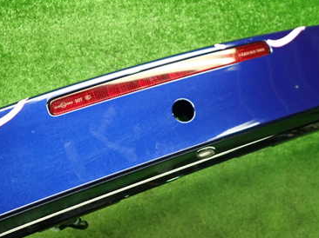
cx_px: 132
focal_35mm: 41
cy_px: 114
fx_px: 378
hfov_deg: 45.6
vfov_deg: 35.1
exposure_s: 1/30
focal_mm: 4.5
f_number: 2
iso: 250
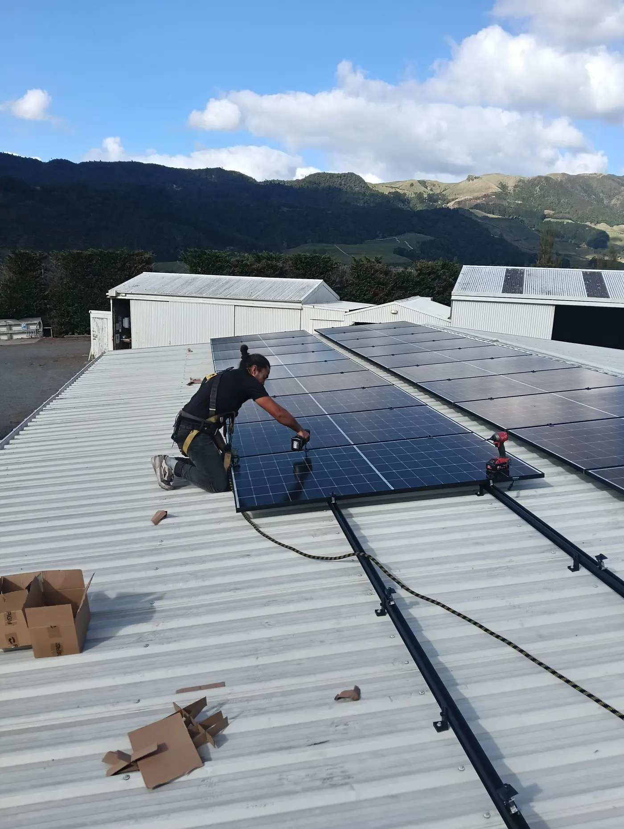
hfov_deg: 51.5
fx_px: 647
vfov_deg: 65.2
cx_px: 312
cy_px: 414
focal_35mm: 27
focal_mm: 3.98
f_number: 1.8
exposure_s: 1/571
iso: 64
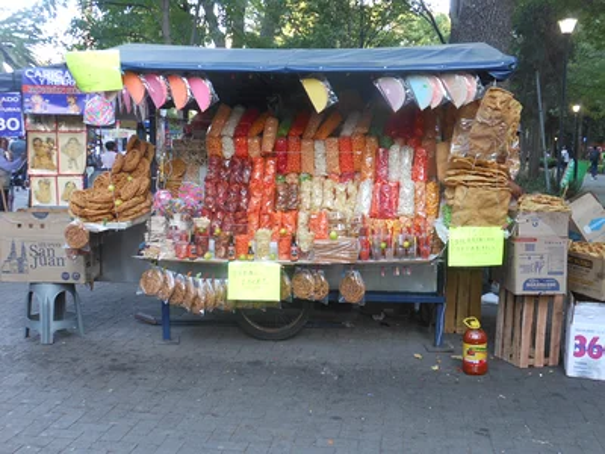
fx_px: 752
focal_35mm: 43
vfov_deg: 33.6
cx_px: 302
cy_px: 227
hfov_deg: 43.9
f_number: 3.8
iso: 200
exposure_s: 1/30
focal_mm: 7.7
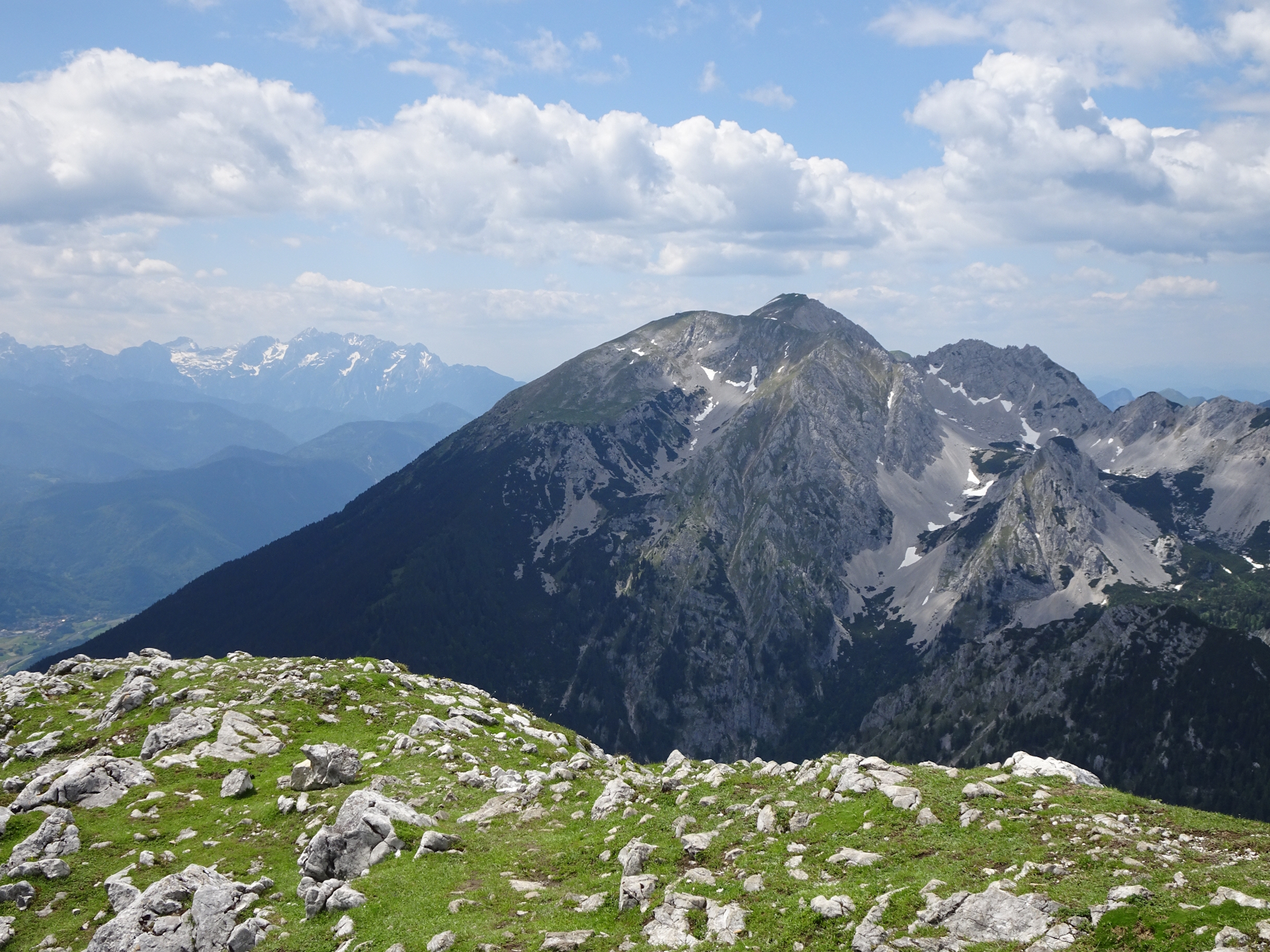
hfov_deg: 43.9
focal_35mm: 43
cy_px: 476
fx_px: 1578
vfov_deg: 33.6
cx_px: 635
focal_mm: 7.3
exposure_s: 1/800
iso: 80
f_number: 4.5
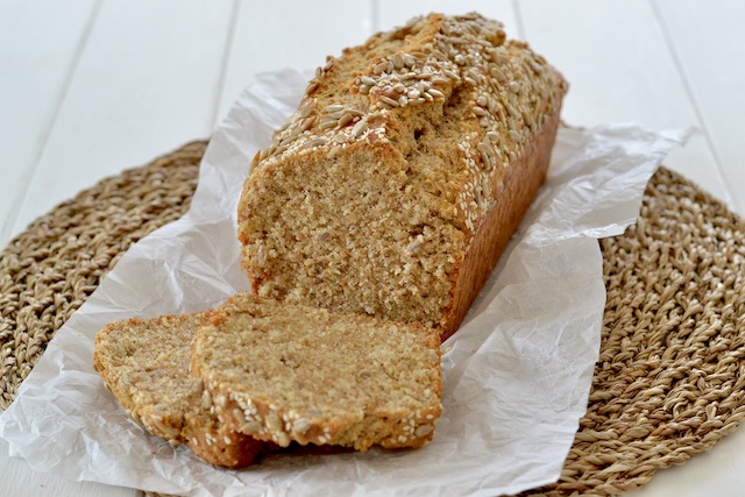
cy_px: 248
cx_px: 372
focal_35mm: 75
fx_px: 1552
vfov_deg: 18.2
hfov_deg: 27.0
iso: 800
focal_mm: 50
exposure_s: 1/125
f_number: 4.5
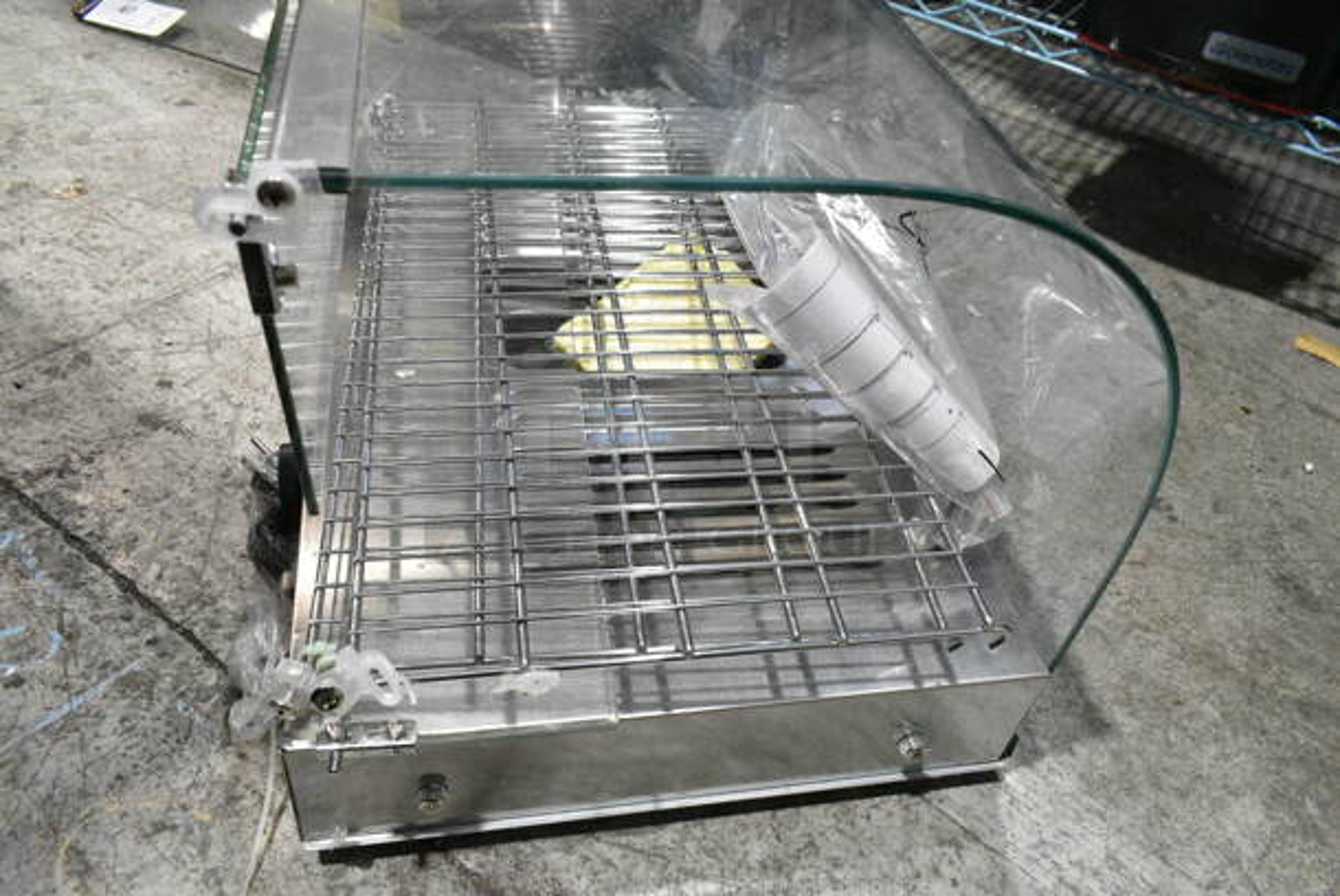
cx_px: 670
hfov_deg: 67.3
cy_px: 448
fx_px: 1006
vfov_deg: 48.0
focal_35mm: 27
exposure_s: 1/320
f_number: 9
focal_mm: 18
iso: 6400
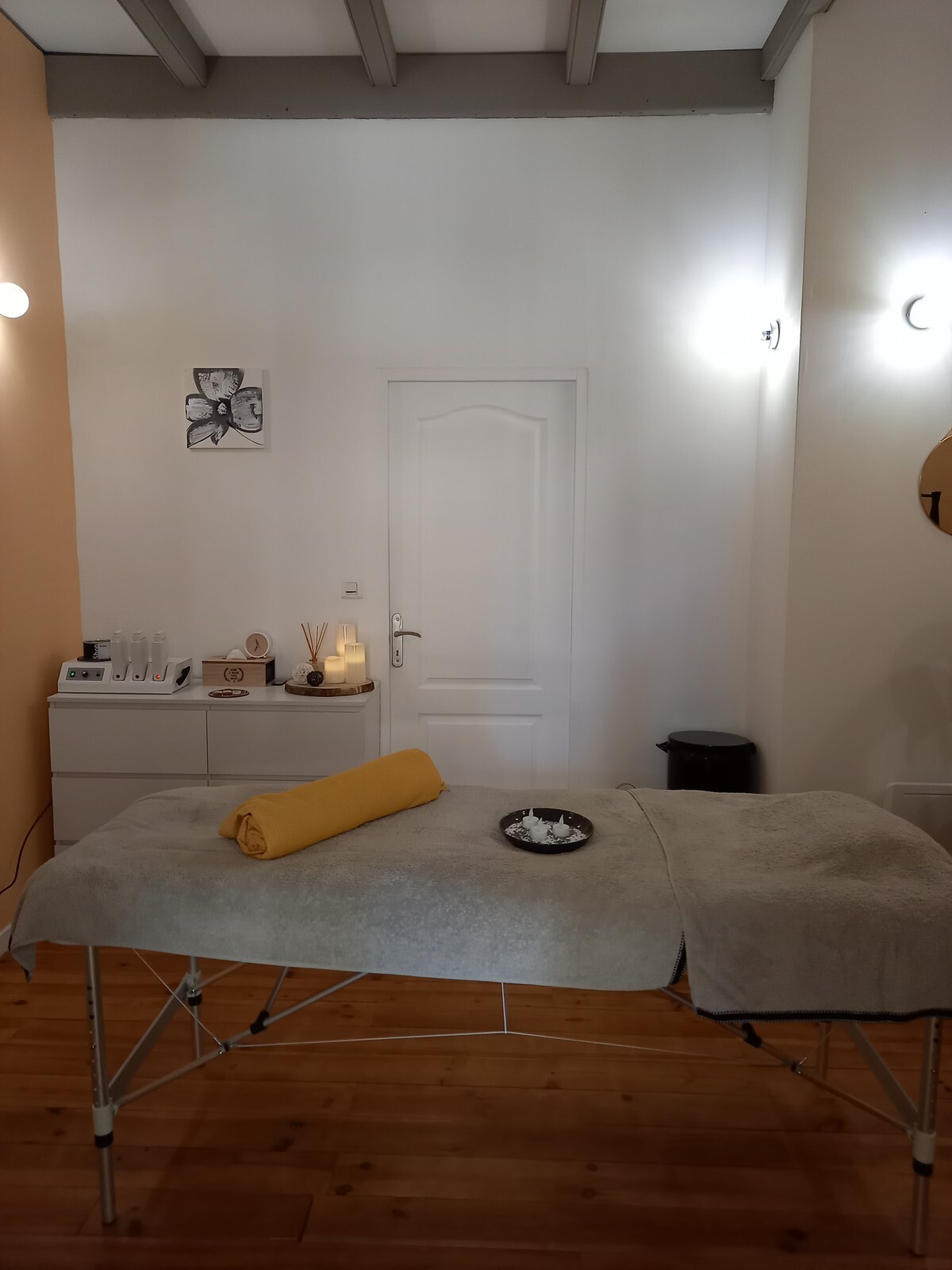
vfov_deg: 69.4
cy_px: 635
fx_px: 917
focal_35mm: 25
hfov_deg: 54.9
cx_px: 476
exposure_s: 1/50
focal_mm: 4.6
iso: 400
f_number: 2
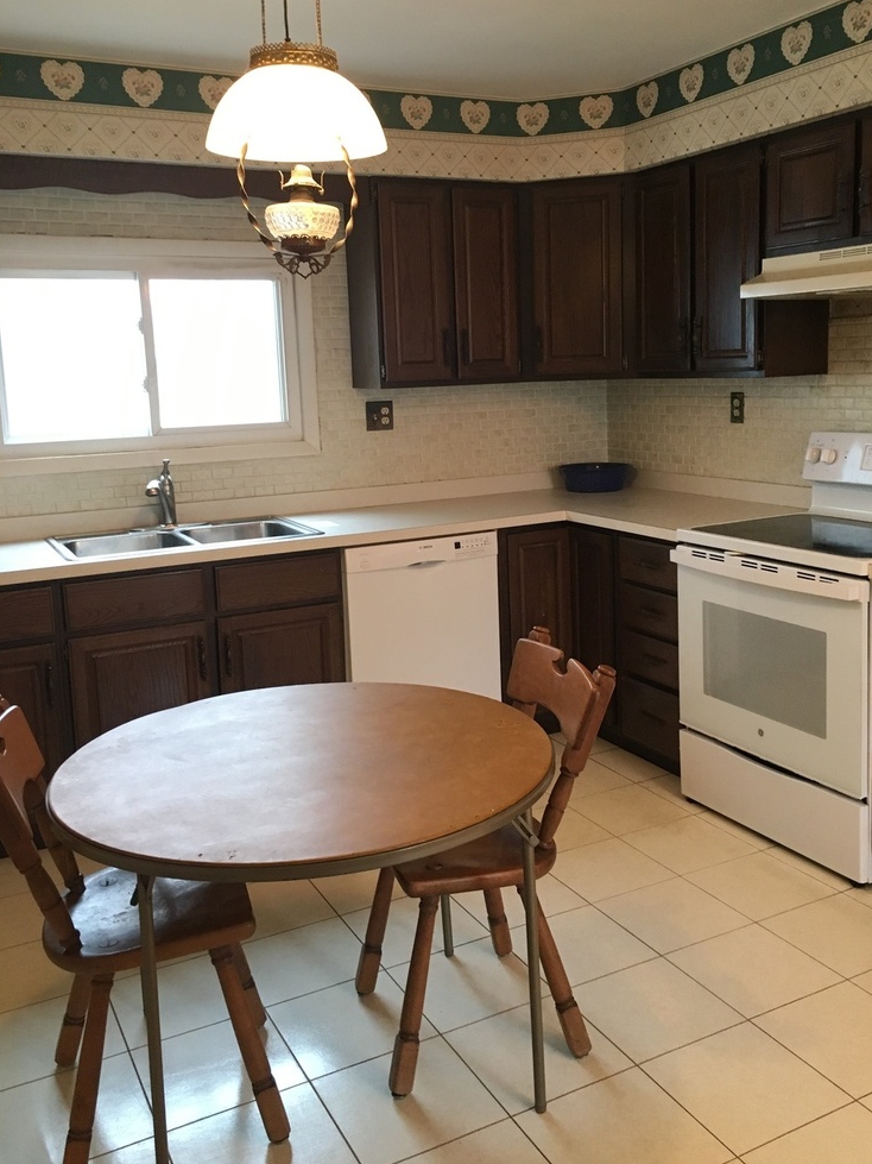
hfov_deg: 44.1
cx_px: 468
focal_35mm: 32
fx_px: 1075
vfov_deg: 56.7
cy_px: 530
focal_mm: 4.15
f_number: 2.2
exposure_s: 1/30
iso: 160
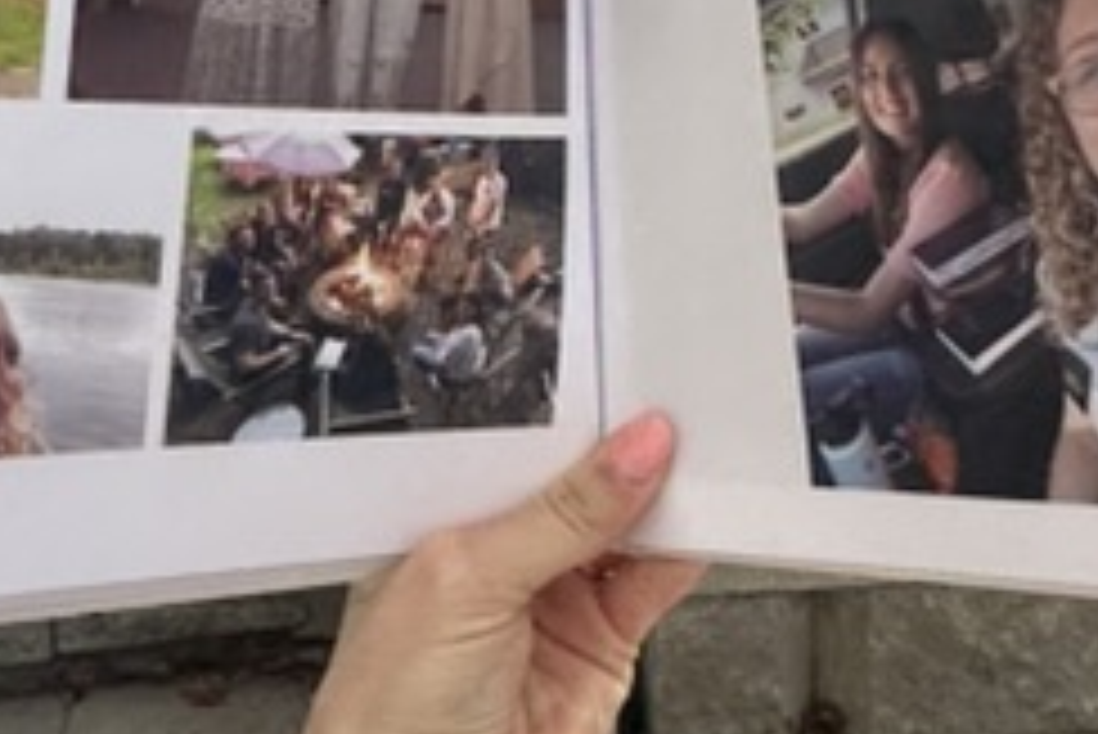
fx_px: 1862
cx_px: 670
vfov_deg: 21.5
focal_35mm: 61
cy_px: -9
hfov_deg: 32.7
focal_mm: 2.22
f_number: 2.2
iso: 40
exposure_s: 1/2564
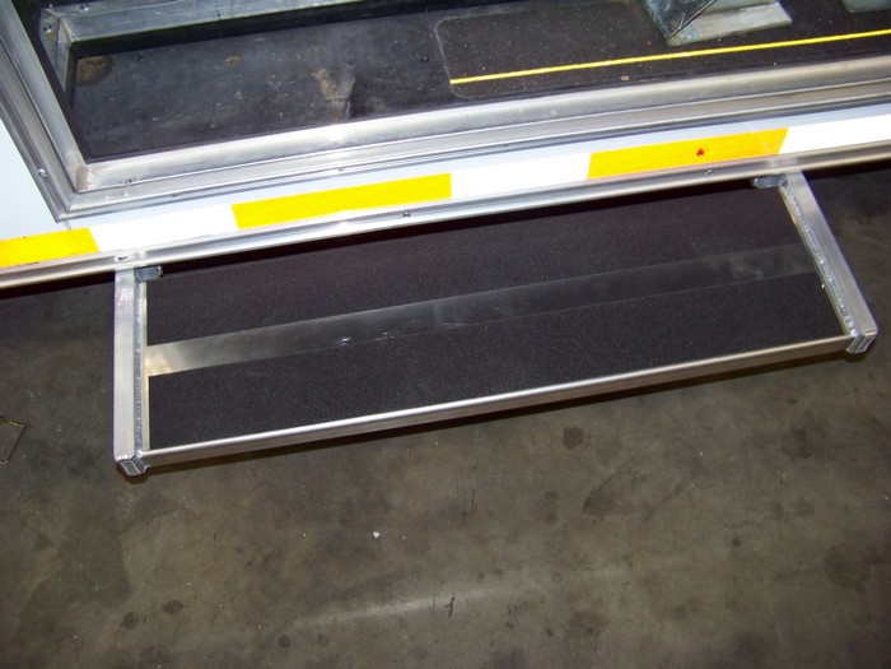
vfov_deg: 39.7
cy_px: 334
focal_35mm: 36
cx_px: 446
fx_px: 927
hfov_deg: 51.4
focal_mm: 5.85
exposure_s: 1/30
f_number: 2.8
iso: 200
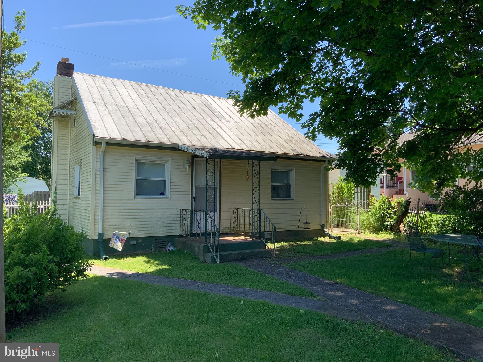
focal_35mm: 29
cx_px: 242
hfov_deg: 61.7
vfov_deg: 48.2
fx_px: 405
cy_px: 181
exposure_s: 1/1055
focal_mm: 3
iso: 16
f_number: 1.8
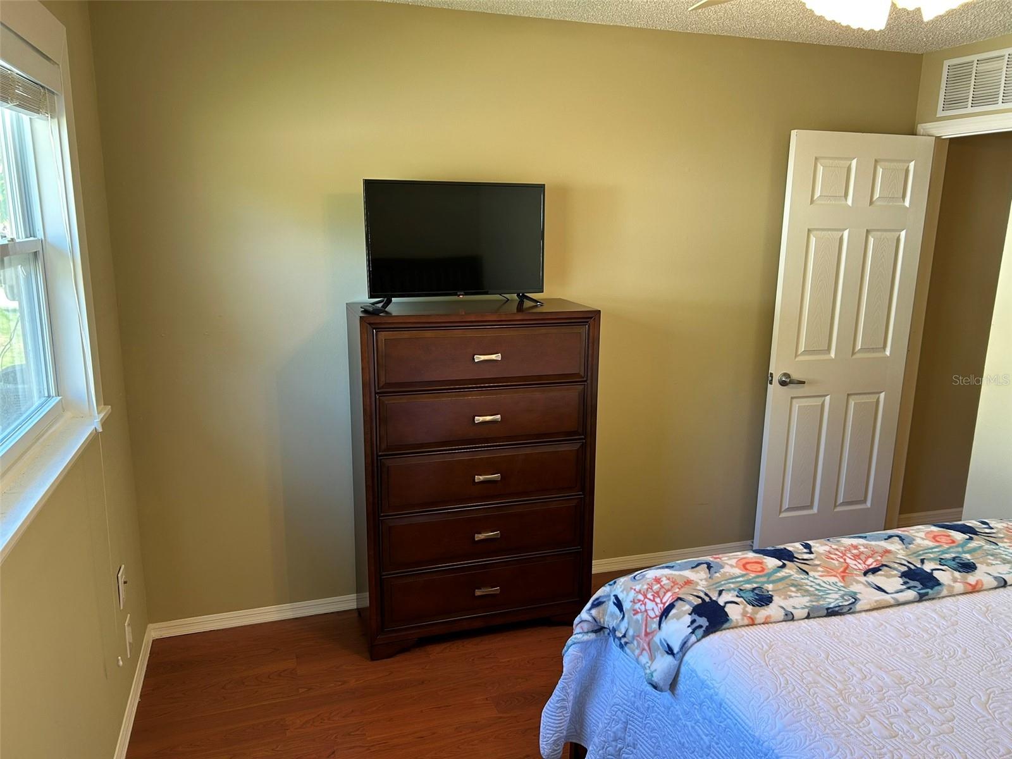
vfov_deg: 53.1
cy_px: 380
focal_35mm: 26
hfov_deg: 67.3
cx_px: 506
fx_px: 760
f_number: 1.5
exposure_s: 1/60
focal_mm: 5.7
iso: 80
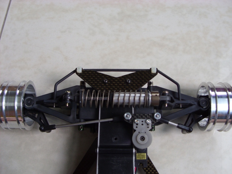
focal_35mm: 38
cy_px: 87
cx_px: 116
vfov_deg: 37.7
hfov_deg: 49.0
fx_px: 255
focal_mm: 6.3
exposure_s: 1/33
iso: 50
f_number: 2.8
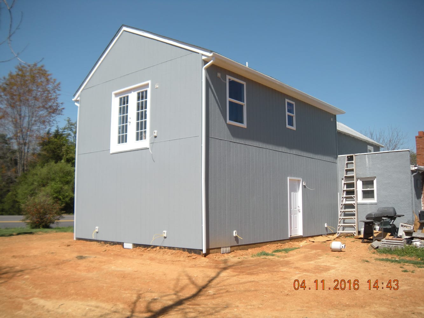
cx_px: 212
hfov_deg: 52.6
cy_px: 159
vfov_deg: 40.7
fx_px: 429
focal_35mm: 35
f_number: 3.8
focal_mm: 5.9
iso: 64
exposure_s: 1/694
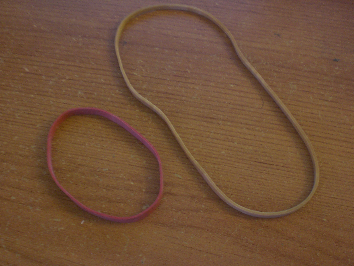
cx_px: 178
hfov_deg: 47.9
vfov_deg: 36.8
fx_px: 399
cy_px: 134
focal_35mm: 39
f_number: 3.1
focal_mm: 6.3
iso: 200
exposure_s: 1/6
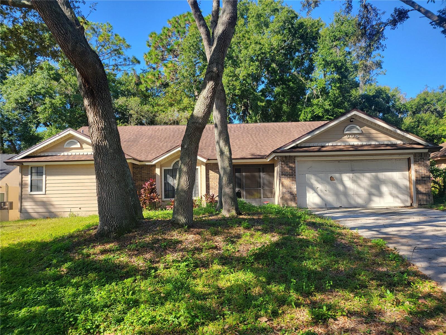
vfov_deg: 56.8
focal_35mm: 24
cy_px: 168
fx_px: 309
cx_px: 223
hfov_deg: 71.6
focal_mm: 5
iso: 40
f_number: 1.8
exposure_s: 1/758
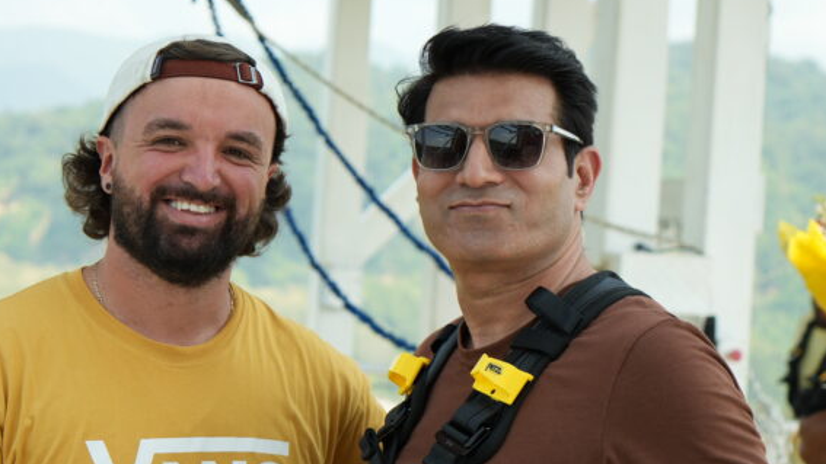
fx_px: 1906
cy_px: 324
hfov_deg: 24.5
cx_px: 389
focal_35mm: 87
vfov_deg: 13.9
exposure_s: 1/400
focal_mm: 46
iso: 125
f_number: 4
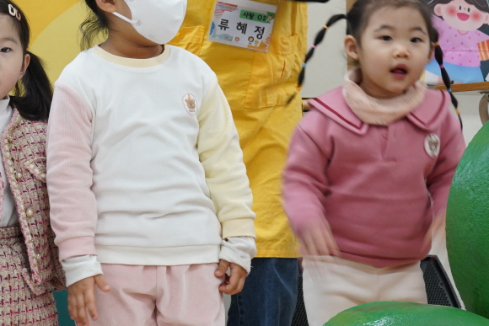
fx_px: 1644
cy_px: 64
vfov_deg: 11.3
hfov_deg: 16.5
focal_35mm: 121
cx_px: -38
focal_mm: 54
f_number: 10
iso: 2500
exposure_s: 1/40
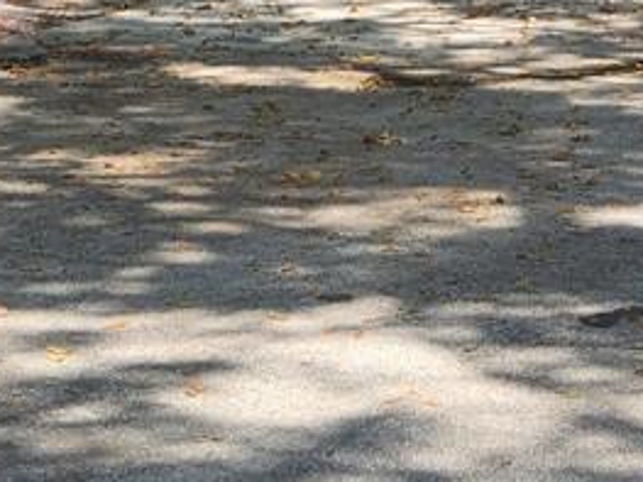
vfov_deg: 9.9
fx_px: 2599
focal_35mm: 140
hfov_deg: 14.0
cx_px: 516
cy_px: -472
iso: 20
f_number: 1.8
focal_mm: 5.4
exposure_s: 1/571
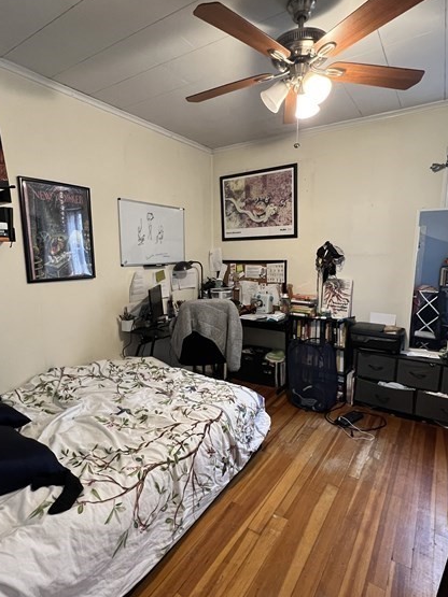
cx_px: 215
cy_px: 304
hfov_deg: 71.5
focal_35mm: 18
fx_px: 311
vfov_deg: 87.8
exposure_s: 1/60
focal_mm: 1.57
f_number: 1.8
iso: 500
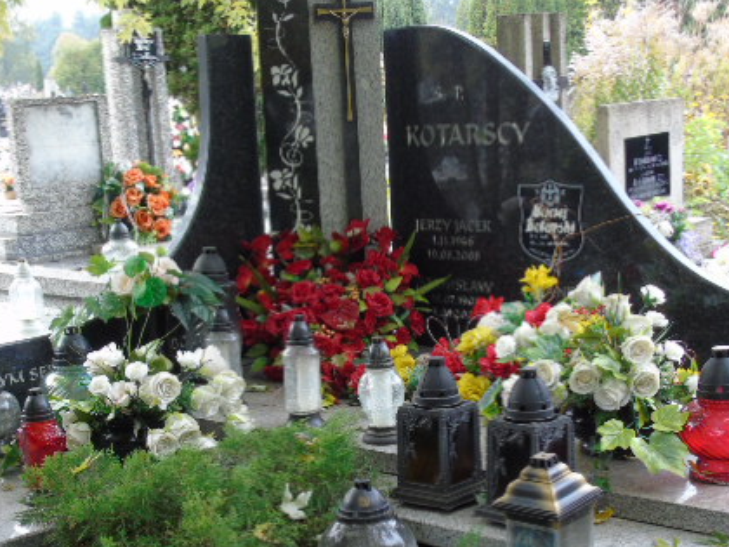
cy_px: 399
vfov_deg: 23.8
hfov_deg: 31.7
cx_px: 377
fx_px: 1285
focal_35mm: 61
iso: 100
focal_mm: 7.1
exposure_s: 1/30
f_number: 3.9
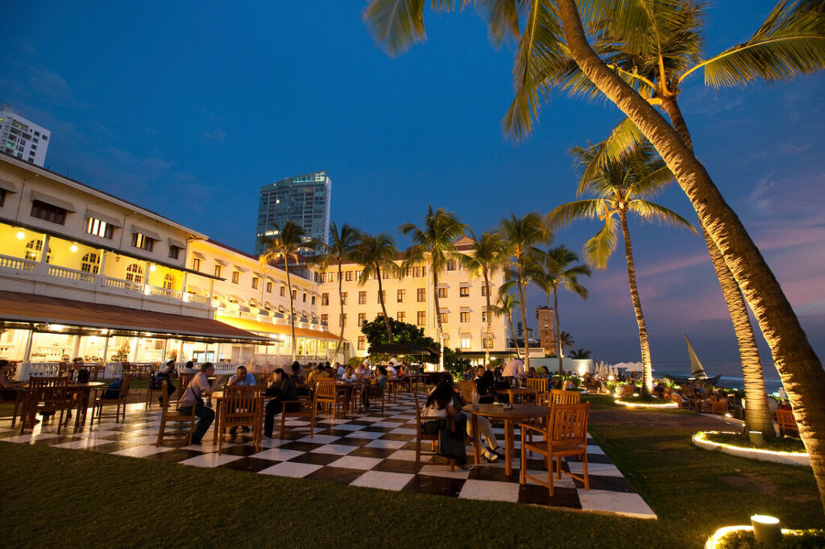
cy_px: 274
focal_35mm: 17
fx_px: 389
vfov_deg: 70.3
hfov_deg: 93.3
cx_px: 412
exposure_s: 1.6
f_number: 5.6
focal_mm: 17
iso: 1000
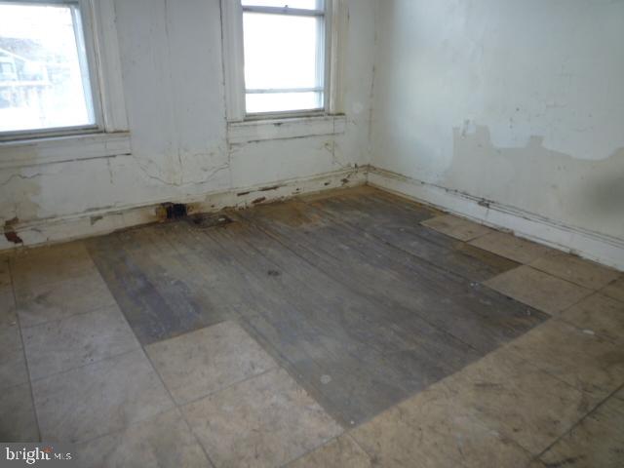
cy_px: 234
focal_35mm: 25
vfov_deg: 54.9
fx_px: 451
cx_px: 312
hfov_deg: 69.4
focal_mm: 4.4
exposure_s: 1/30
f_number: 2.8
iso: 100
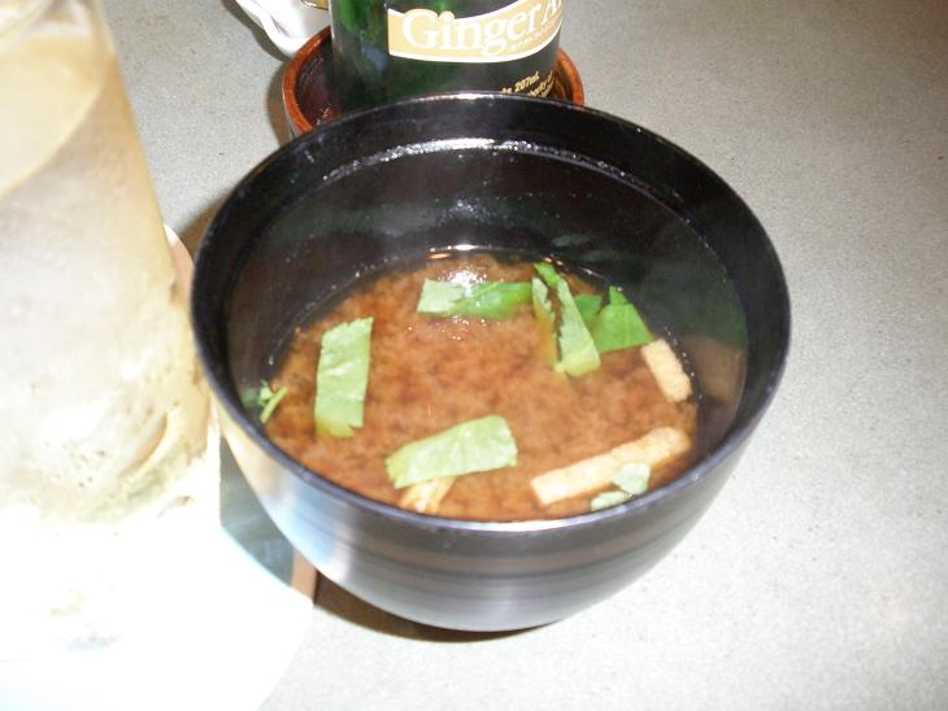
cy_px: 356
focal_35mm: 37
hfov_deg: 50.1
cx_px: 474
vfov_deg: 38.7
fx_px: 1014
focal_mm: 6.6
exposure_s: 1/30
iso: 200
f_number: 3.5
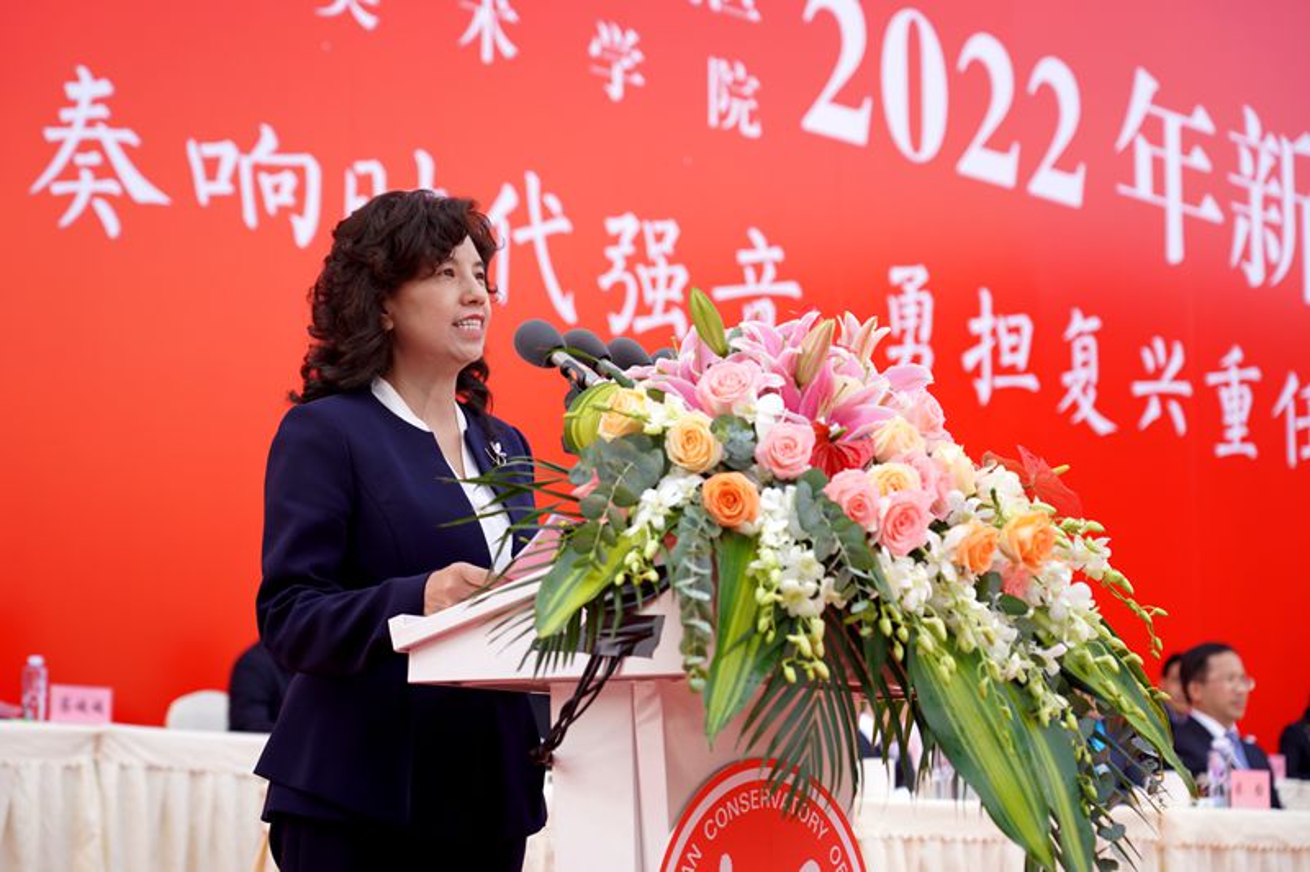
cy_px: 436
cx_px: 655
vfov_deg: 18.4
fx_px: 2692
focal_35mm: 74
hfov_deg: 27.3
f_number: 4
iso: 100
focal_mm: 74
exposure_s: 1/250
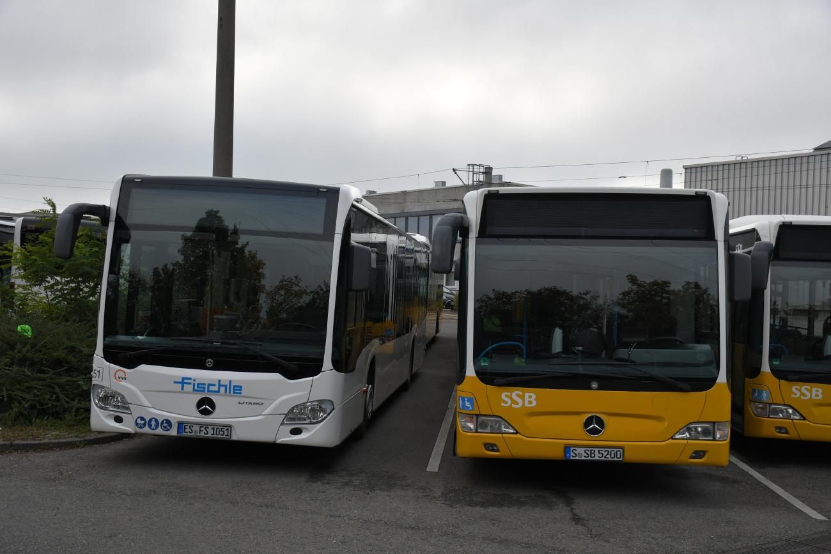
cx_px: 416
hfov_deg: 48.5
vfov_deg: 33.4
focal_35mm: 40
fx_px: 923
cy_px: 277
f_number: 5
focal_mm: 27
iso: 400
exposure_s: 1/1250
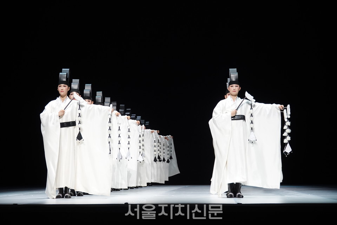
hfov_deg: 21.0
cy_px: 112
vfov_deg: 14.1
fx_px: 908
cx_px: 168
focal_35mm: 97
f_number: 3.5
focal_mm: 35.68
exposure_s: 1/100
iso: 500
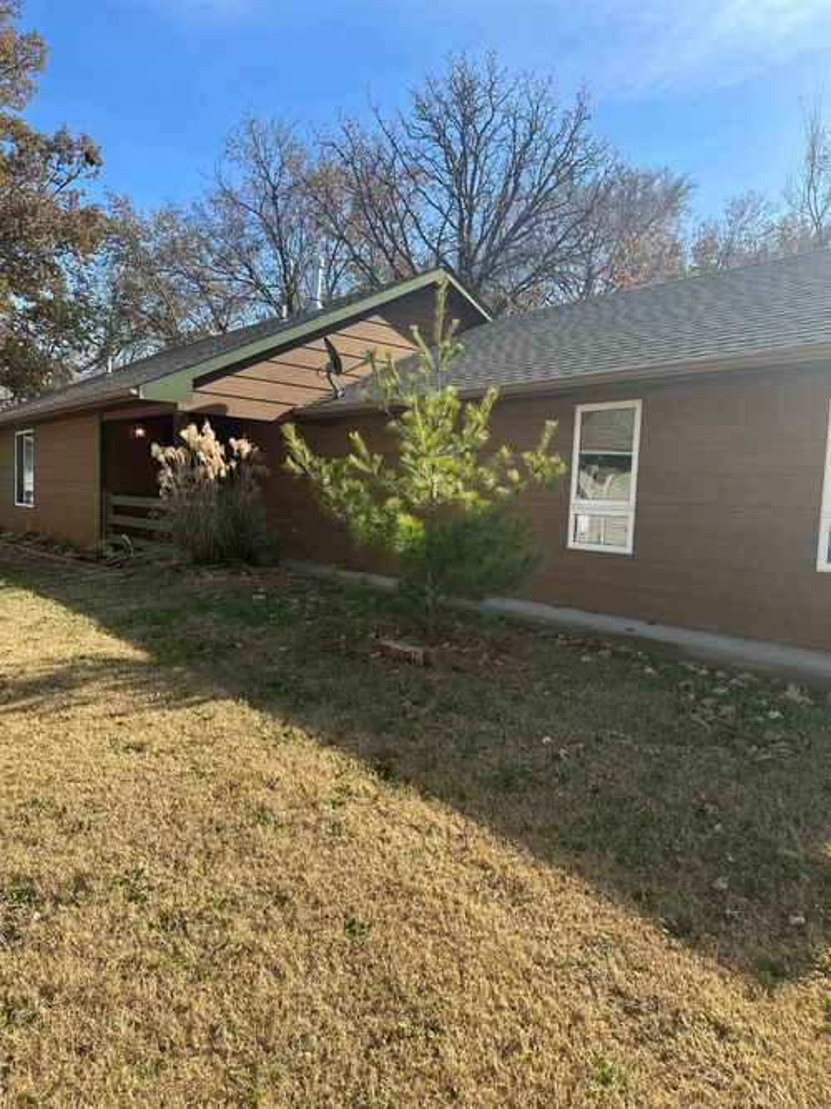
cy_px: 554
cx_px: 416
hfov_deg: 56.8
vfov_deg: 71.6
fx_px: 768
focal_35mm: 24
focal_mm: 6.86
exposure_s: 1/2155
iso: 80
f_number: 1.78
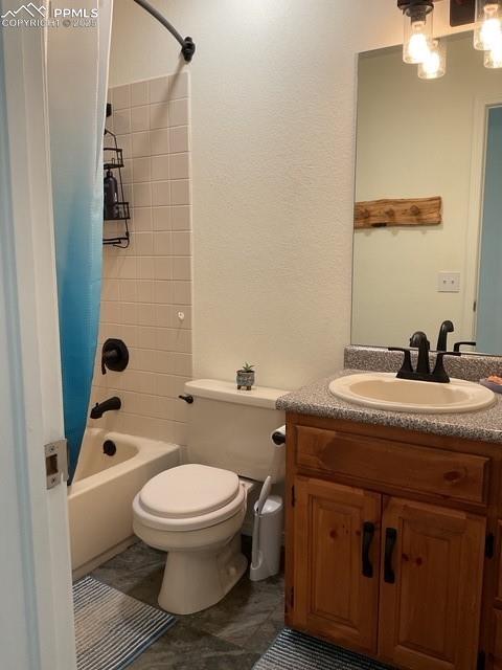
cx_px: 251
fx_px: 561
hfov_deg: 48.2
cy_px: 335
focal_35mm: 29
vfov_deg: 61.7
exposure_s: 1/60
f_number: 1.8
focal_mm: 3
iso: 64
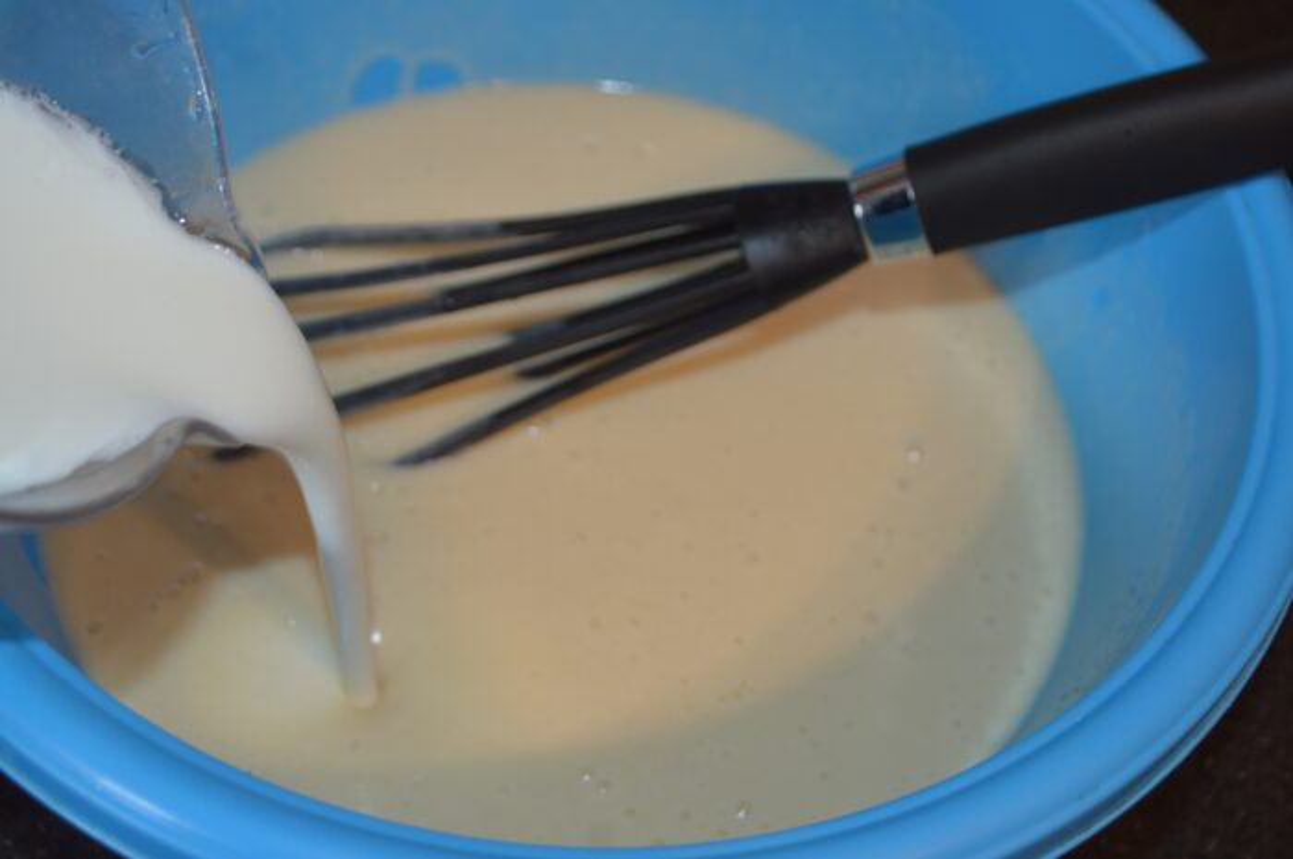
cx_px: 646
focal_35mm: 51
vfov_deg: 26.4
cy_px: 430
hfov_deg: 38.9
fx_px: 1830
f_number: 5
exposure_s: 1/15
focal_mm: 34
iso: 400
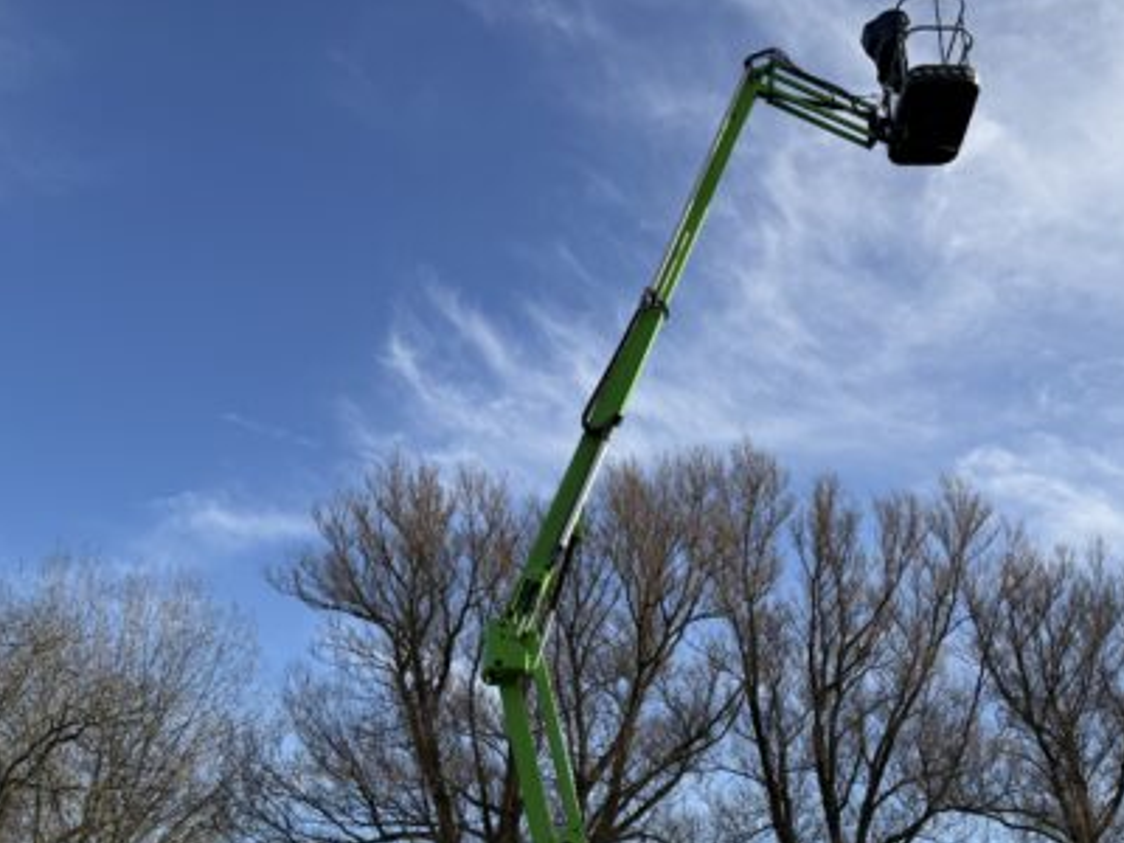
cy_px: 620
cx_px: 747
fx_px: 1364
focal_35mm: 42
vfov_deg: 33.7
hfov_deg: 44.2
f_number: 1.78
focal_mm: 6.76
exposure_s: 1/4673
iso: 80
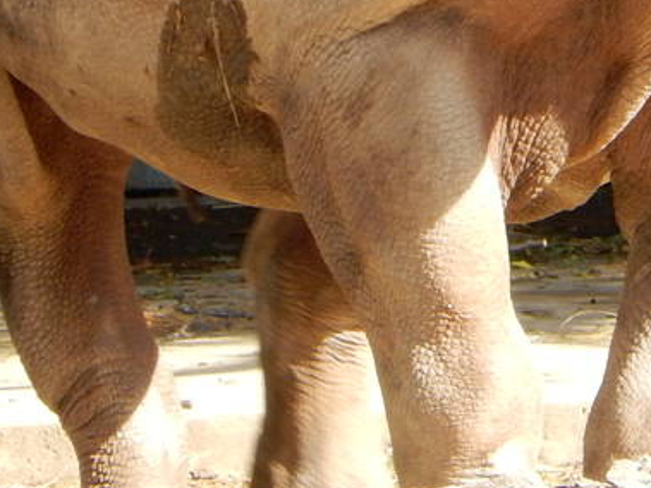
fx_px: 26358
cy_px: -95
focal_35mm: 1402
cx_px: 586
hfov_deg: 1.4
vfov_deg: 1.1
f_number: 6
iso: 125
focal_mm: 59.5
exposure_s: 1/100
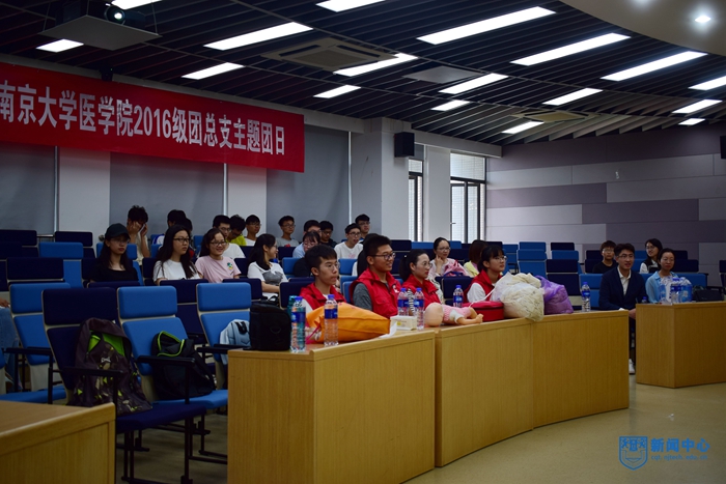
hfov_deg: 47.9
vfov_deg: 33.0
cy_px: 242
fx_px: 817
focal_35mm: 40
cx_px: 363
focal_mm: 27
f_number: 4
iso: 100
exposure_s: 1/15
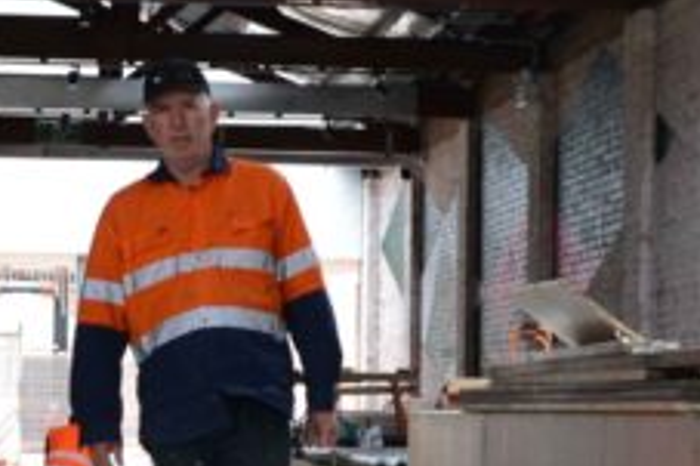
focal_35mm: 112
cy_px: 410
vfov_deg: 12.1
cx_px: 185
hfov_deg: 18.2
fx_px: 2176
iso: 400
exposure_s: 1/60
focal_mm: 20
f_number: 4
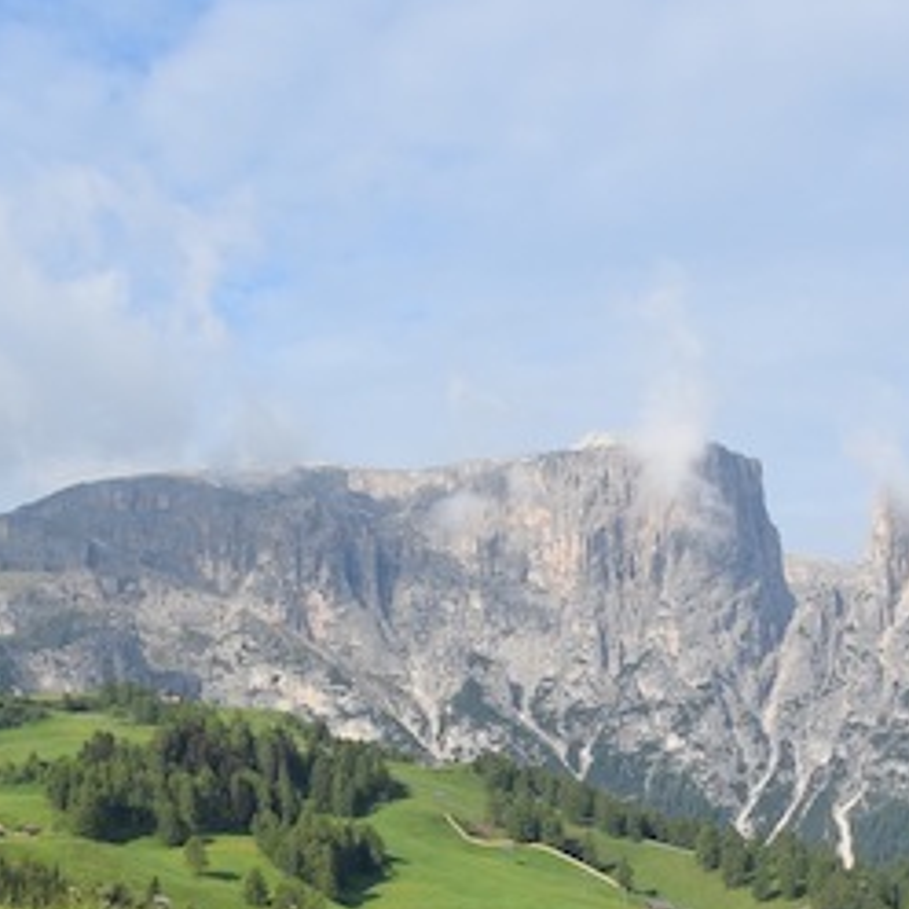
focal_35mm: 74
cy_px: 794
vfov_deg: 22.9
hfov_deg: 22.9
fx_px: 2198
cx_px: 139
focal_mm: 18
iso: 200
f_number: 9
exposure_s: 1/320
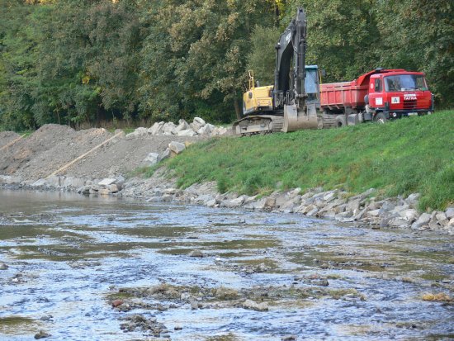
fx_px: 1706
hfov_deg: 15.2
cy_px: 170
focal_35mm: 130
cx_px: 227
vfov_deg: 11.4
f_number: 3.6
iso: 80
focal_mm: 27.6
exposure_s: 1/50
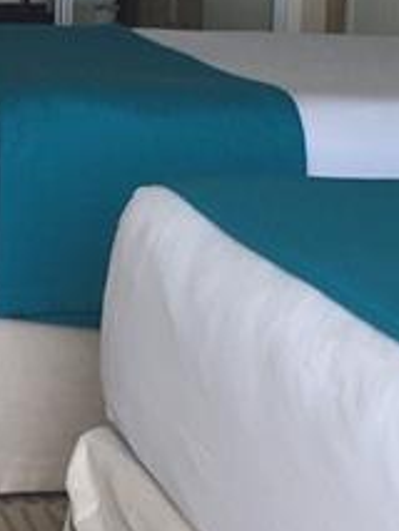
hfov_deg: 9.1
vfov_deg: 12.1
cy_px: 162
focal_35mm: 163
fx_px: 2503
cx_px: 25
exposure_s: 1/60
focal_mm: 4.15
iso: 25
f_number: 2.2
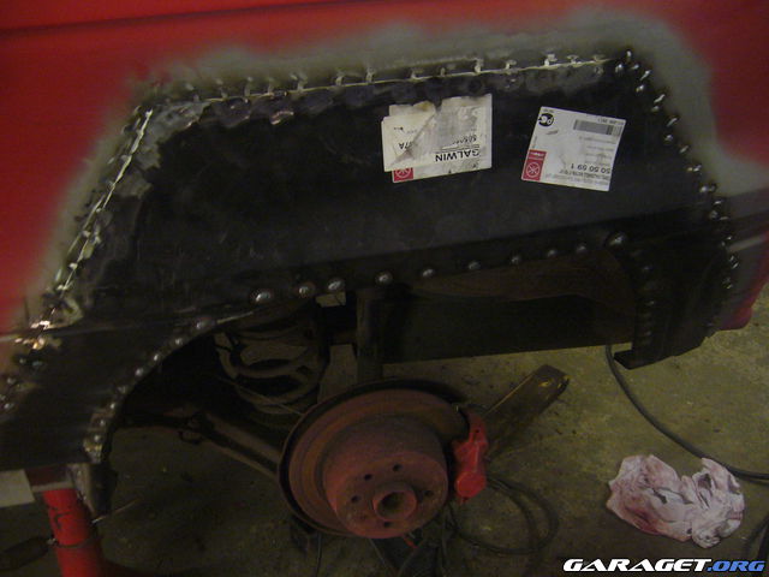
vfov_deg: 40.7
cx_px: 384
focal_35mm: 35
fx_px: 778
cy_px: 288
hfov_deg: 52.6
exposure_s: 1/8
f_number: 2.8
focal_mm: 5.8
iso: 200
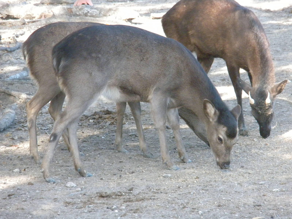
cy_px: 110
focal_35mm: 260
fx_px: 2193
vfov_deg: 5.7
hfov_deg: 7.6
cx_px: 146
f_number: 5.3
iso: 743
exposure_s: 1/323
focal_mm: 46.2
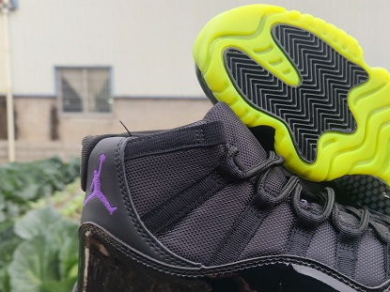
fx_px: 405
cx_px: 267
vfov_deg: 39.2
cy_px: 191
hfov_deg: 50.2
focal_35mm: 36
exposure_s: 1/50
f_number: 1.8
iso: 50
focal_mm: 5.4
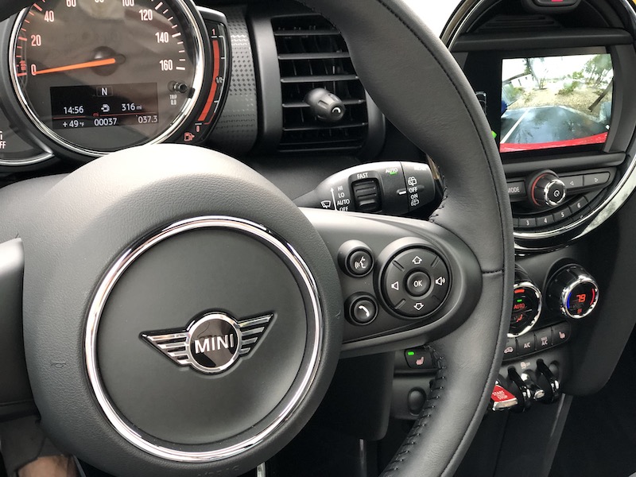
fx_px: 1047
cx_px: 318
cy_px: 238
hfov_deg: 33.8
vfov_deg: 25.7
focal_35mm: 57
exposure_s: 1/34
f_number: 2.8
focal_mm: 6.6
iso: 250
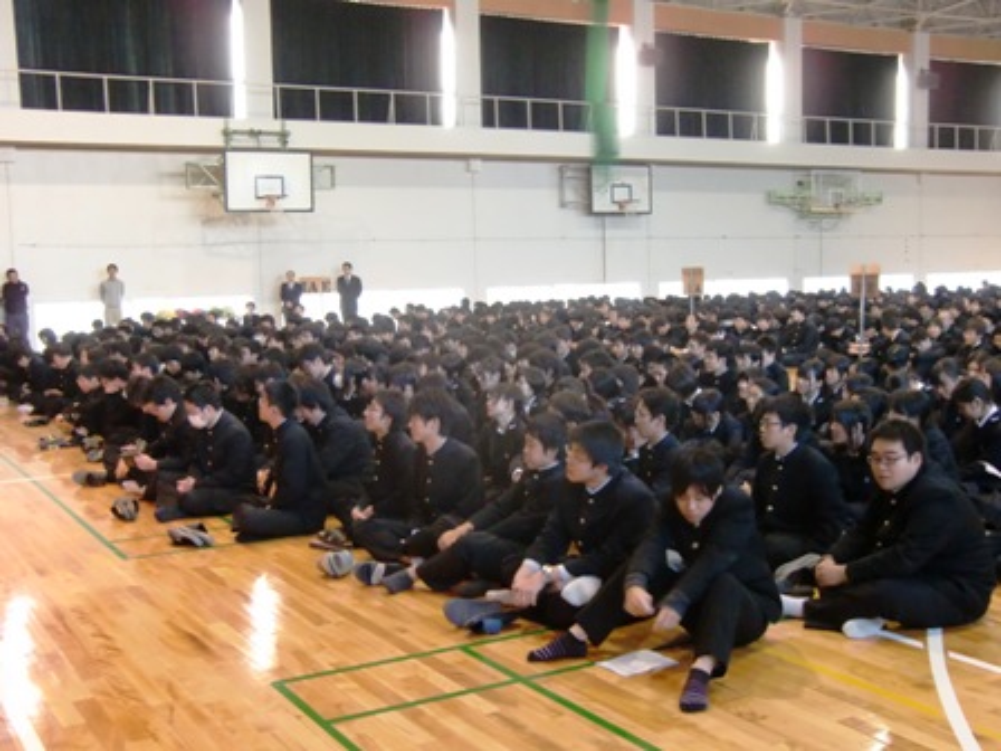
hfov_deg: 46.8
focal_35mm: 40
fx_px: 1157
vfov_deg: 36.0
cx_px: 500
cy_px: 376
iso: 400
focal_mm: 7.1
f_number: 3.8
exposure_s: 1/13
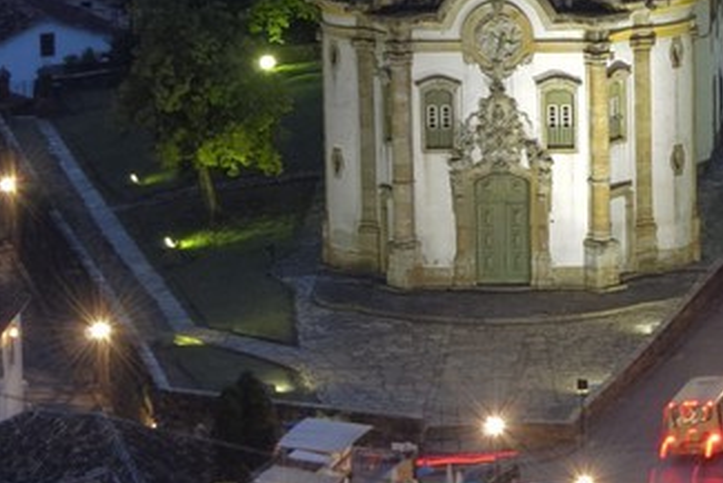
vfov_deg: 2.1
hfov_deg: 3.1
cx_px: 1740
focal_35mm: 664
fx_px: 13341
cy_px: -75
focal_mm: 90
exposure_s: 9
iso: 100
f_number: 8
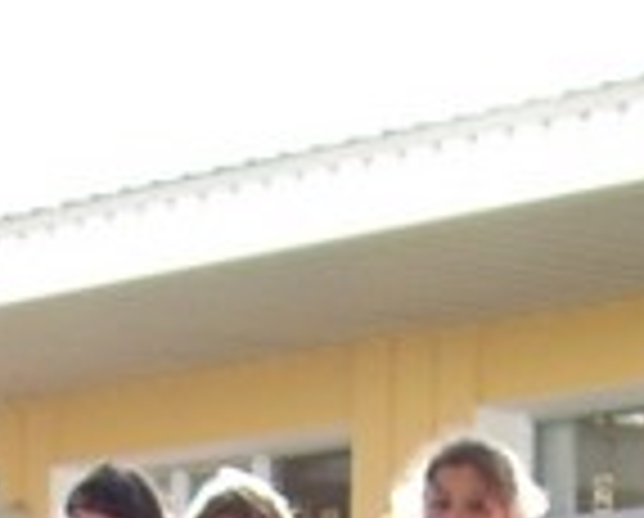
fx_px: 5061
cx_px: -99
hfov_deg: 7.2
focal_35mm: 265
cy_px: 1284
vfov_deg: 5.6
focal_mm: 6.2
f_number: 4.3
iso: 64
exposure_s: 1/200
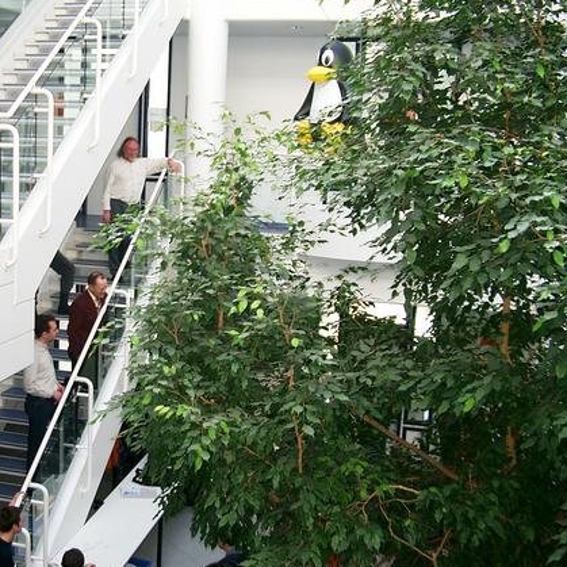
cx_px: 141
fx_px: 927
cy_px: 306
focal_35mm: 50
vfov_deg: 34.0
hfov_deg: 33.3
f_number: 2.6
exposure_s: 1/60
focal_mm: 7.6
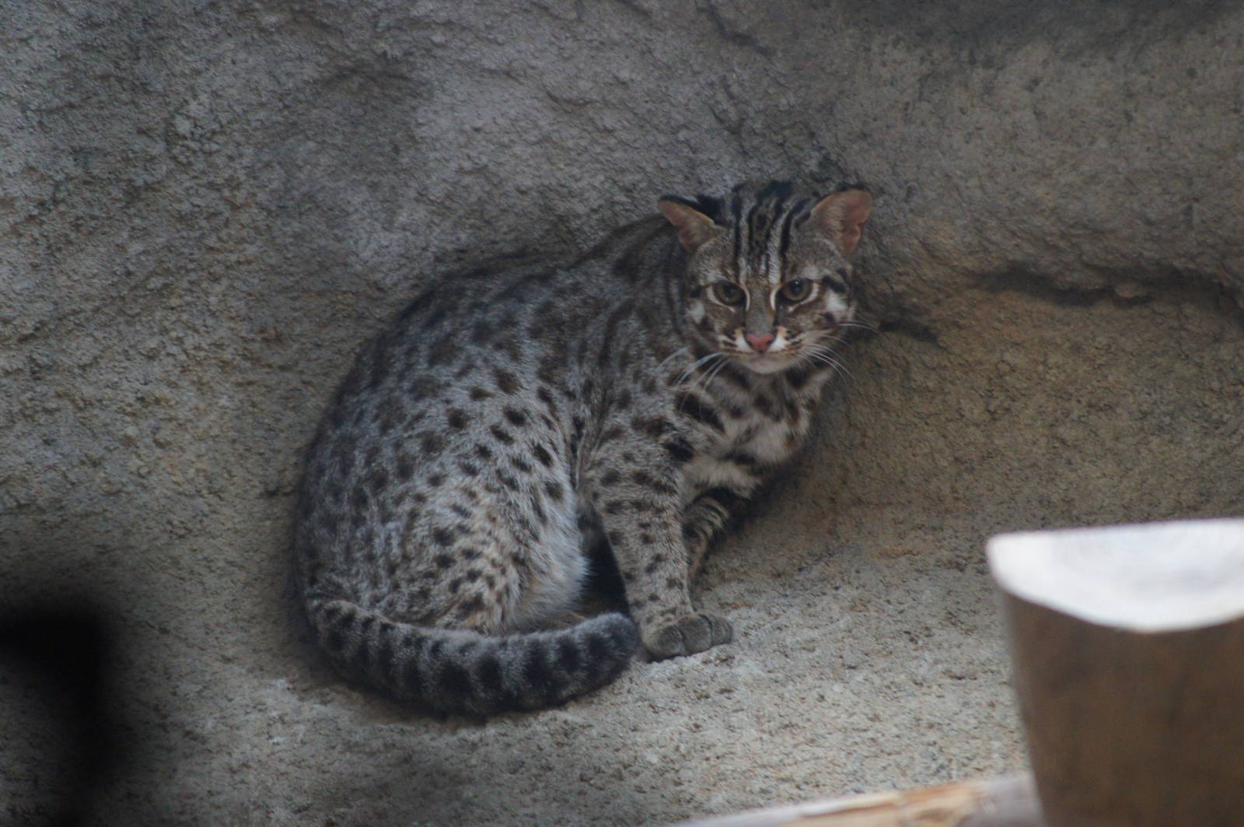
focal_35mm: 300
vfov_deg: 4.6
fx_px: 10355
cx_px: 622
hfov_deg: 6.9
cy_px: 414
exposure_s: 1/20
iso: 1600
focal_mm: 200
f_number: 5.6
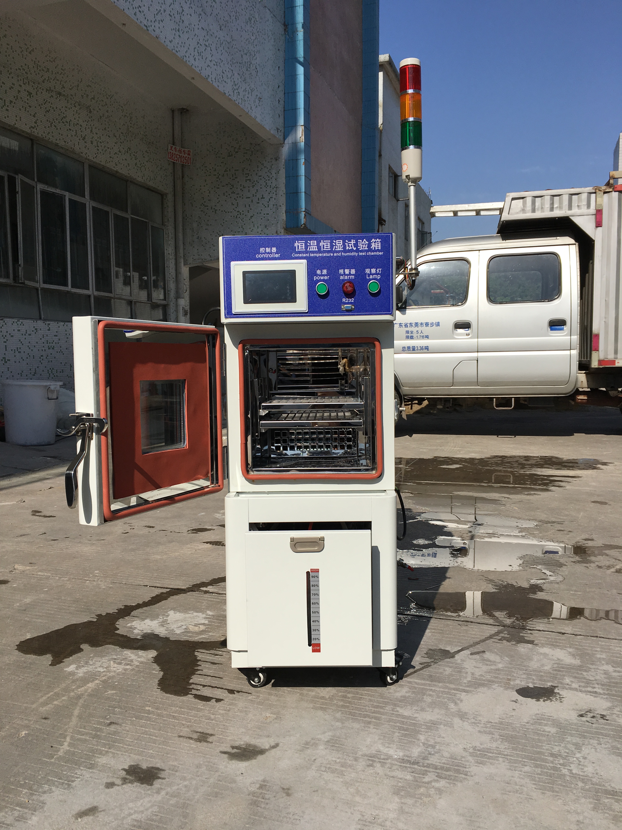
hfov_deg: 48.2
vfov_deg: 61.7
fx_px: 695
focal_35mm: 29
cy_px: 415
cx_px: 311
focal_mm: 4.15
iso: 25
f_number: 2.2
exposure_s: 1/3077
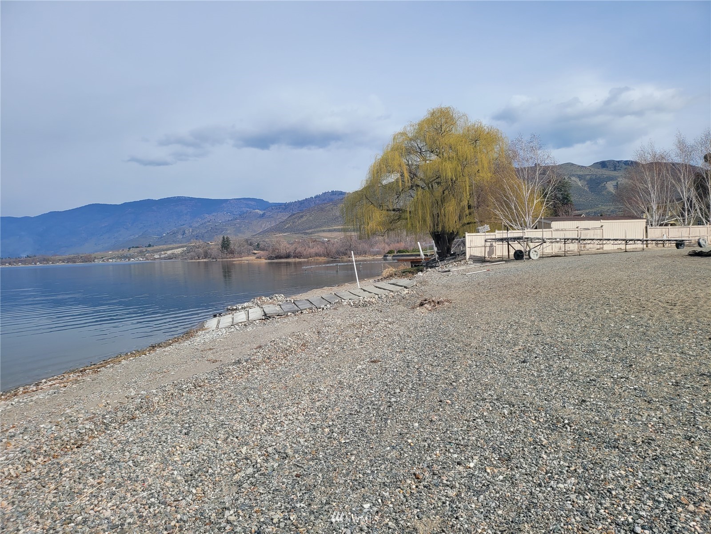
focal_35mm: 26
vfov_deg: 53.1
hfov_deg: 67.3
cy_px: 267
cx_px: 356
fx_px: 534
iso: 40
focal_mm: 5
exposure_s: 1/3436
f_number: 1.8
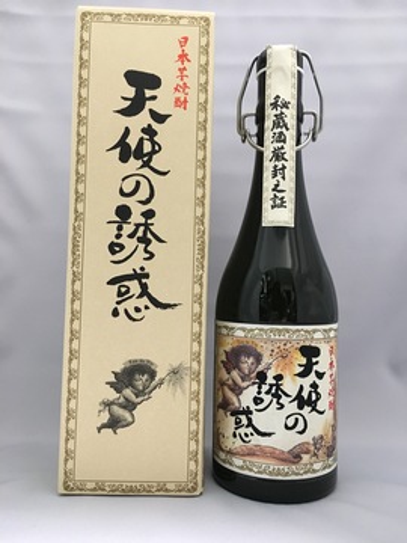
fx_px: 455
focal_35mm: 29
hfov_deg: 48.2
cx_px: 204
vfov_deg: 61.7
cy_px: 272
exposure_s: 1/15
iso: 200
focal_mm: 4.15
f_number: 2.2
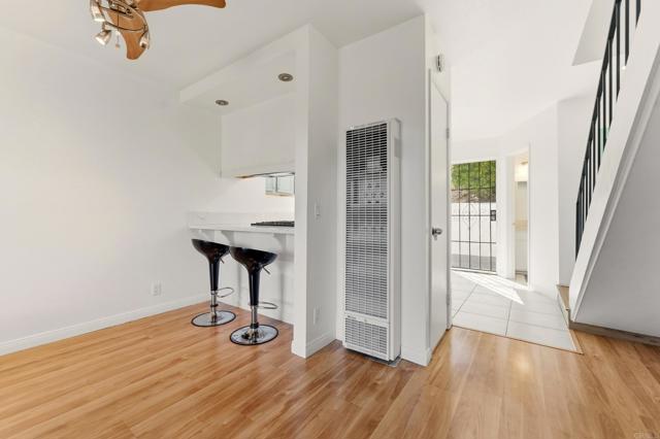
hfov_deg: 104.3
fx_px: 257
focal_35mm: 14
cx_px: 330
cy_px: 220
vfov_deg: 81.1
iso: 250
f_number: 6.3
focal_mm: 14
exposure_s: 1/800
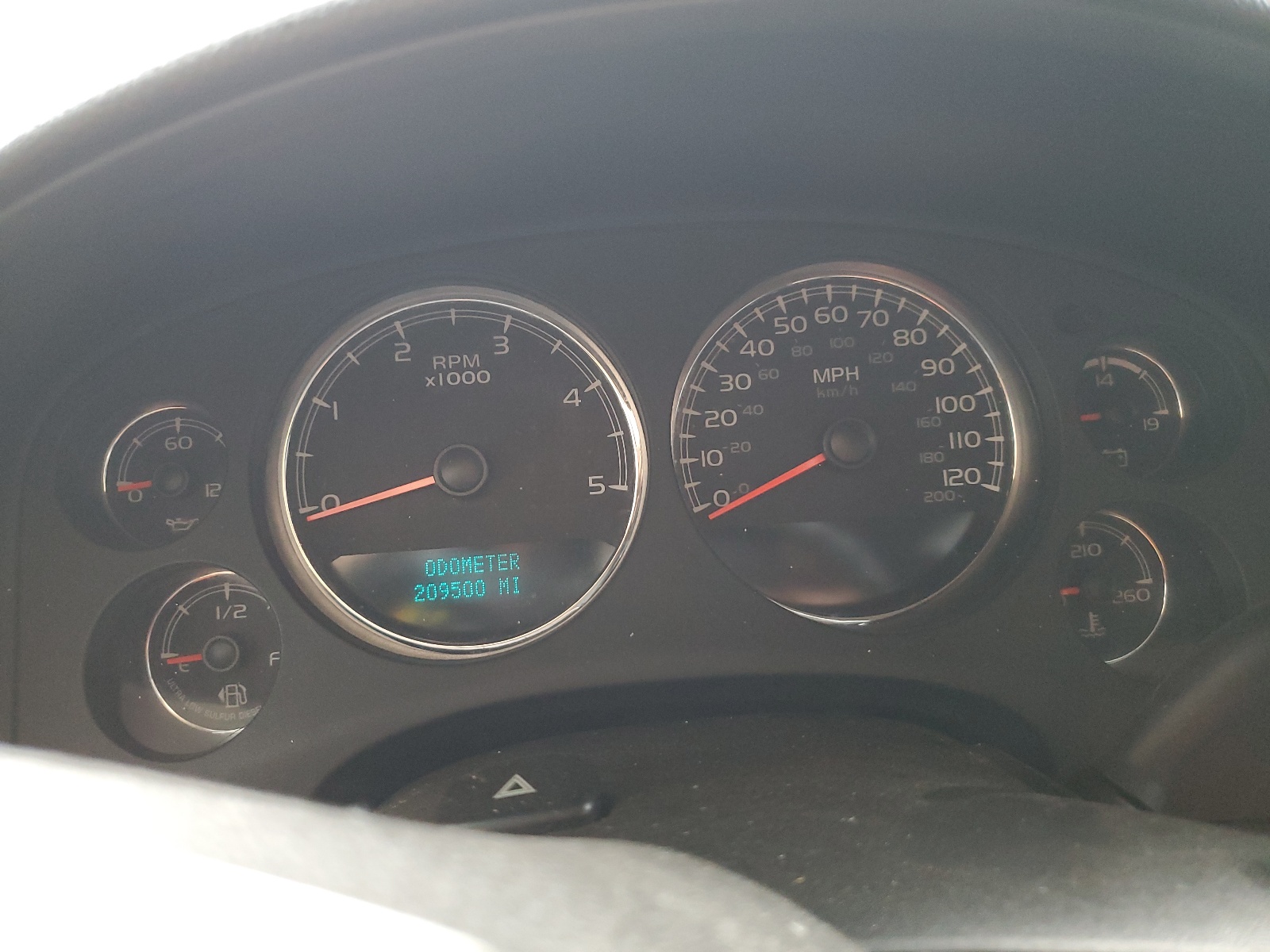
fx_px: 954
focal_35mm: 26
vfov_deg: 53.1
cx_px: 635
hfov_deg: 67.3
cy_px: 476
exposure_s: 1/60.2
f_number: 1.5
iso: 249
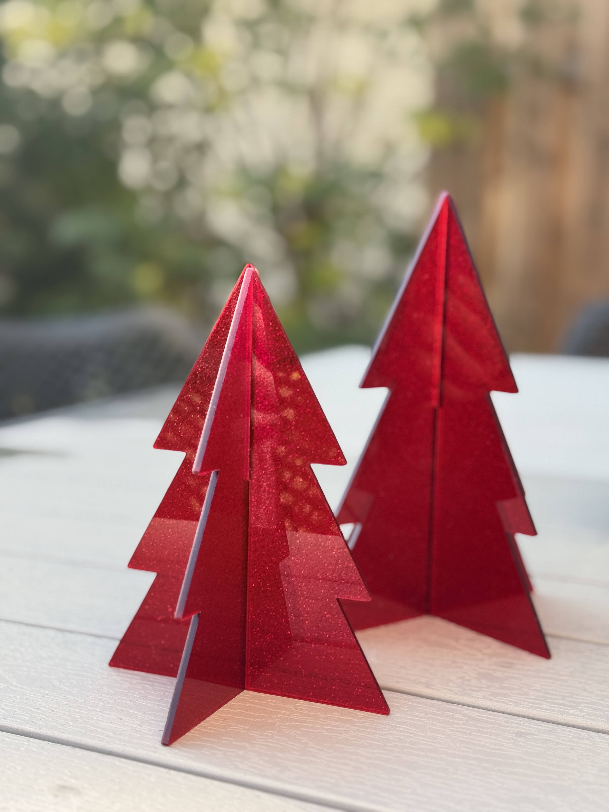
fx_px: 1126
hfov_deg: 30.3
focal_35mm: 48
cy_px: 406
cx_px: 304
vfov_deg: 39.7
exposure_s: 1/399
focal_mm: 6.76
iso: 64
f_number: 1.78
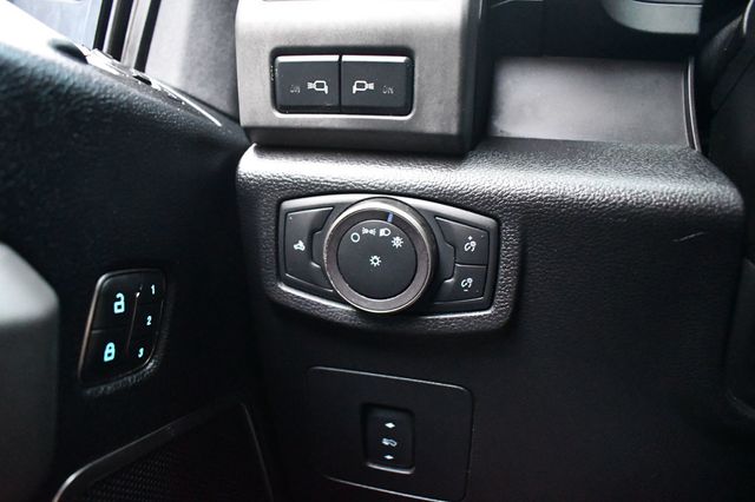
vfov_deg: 47.9
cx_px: 378
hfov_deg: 67.4
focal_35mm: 27
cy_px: 251
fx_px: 566
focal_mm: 18
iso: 12800
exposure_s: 1/60
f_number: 3.5
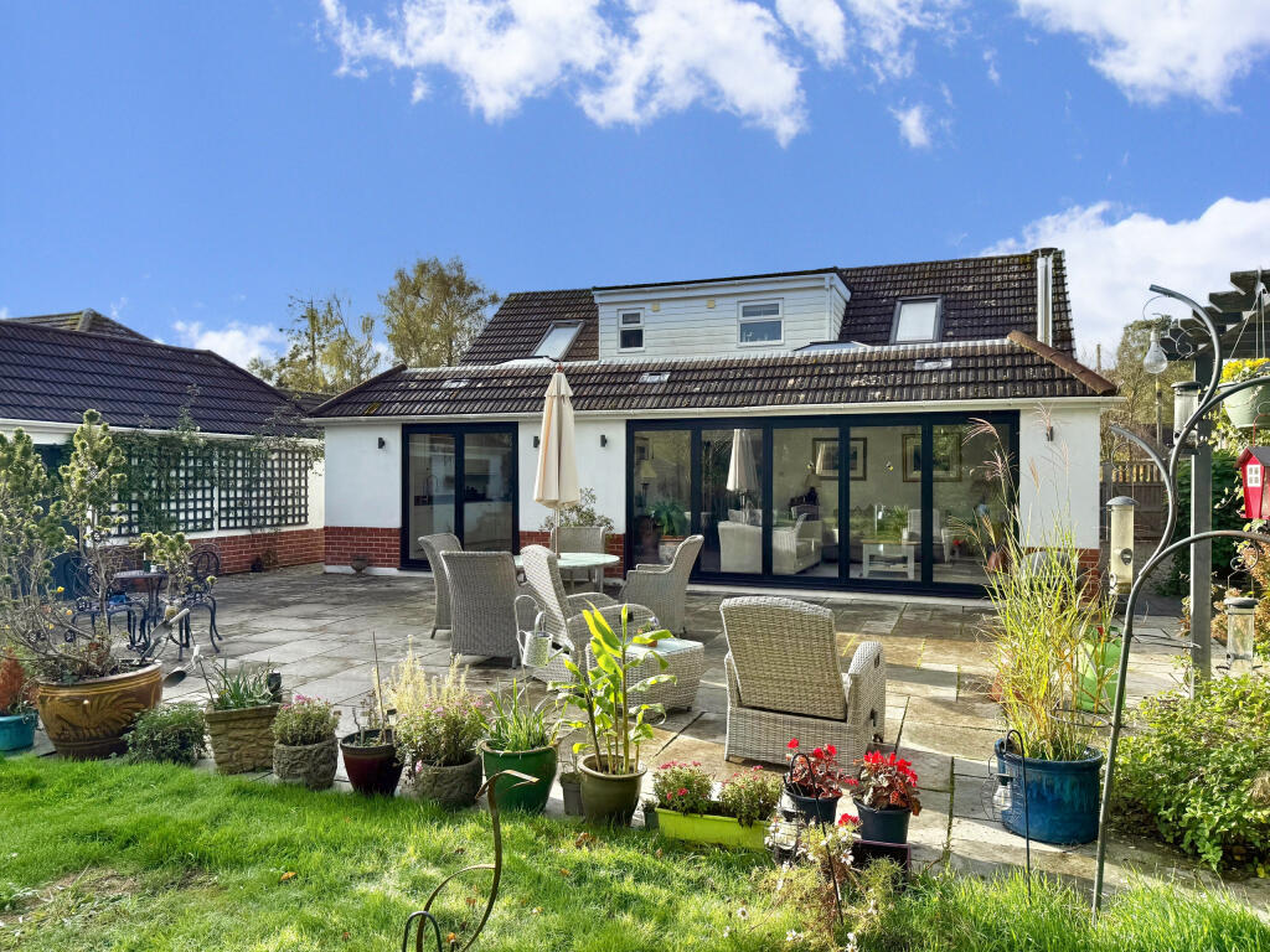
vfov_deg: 56.8
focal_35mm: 24
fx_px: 881
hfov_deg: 71.6
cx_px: 635
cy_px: 476
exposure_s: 1/5714
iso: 100
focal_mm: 6.76
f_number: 1.78
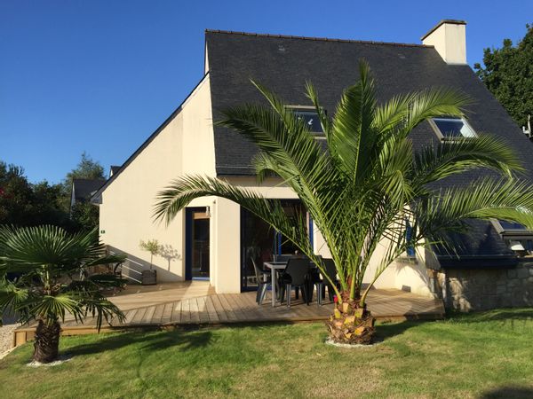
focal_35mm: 29
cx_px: 266
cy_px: 200
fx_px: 447
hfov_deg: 61.7
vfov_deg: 48.2
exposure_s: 1/2475
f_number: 2.2
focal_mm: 4.15
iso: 32
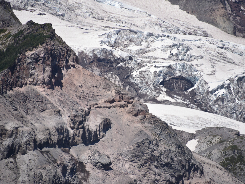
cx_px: 124
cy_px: 92
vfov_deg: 4.6
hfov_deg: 6.1
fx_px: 2308
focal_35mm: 326
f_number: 6.3
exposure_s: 1/640
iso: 100
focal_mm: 300
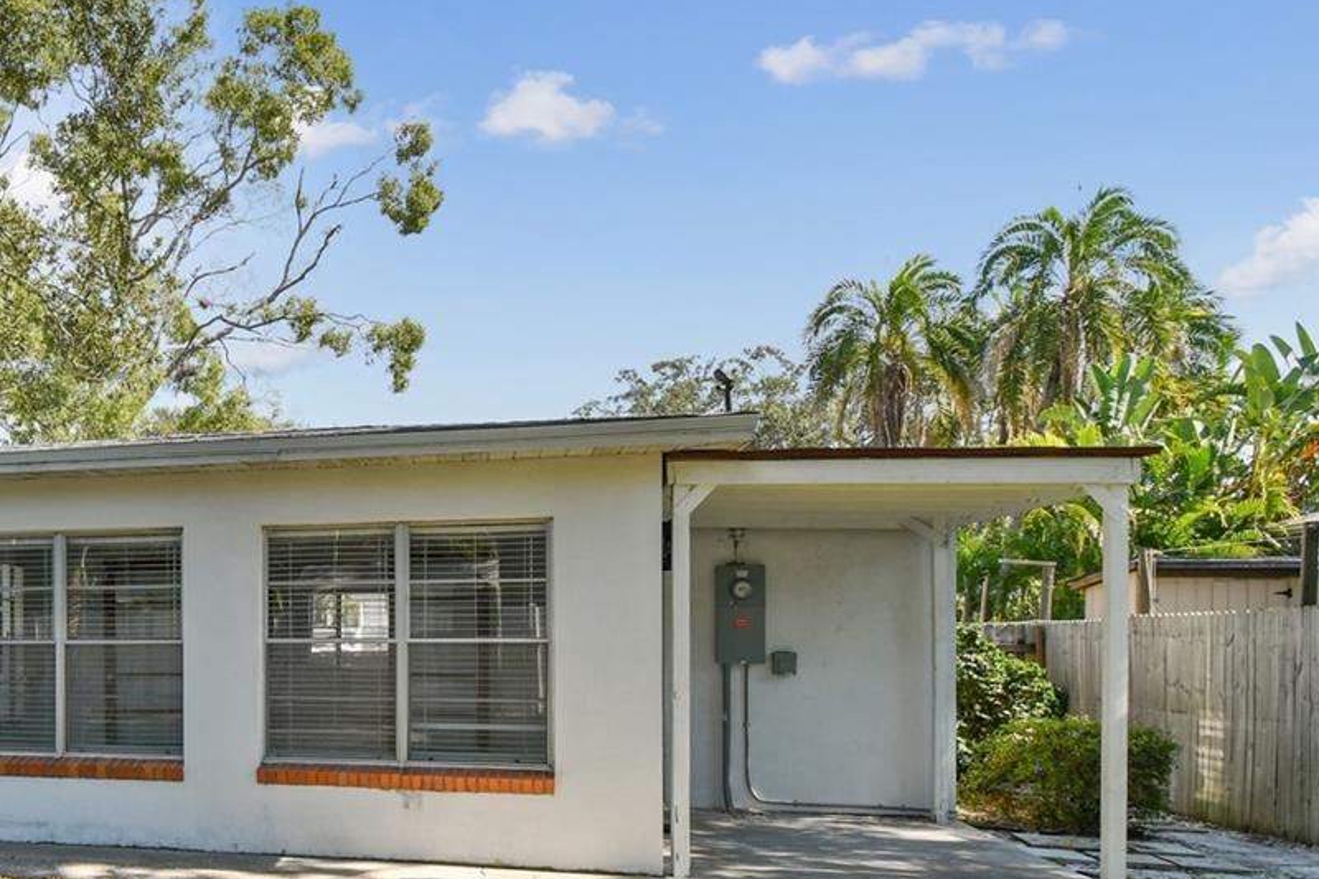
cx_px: 185
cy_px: 610
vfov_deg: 42.8
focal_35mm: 30
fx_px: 1099
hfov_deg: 55.4
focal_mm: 10
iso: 100
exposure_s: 1/100
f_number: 7.1
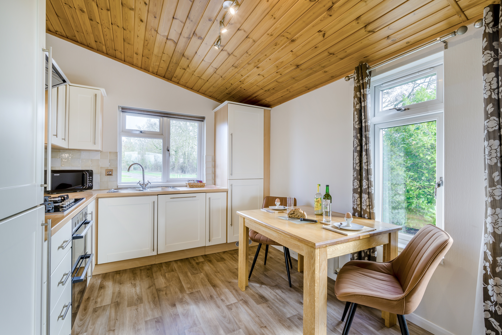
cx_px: 251
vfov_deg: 73.7
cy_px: 168
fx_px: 223
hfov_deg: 96.7
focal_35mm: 16
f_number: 11
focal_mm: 16
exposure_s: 1/30
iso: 100
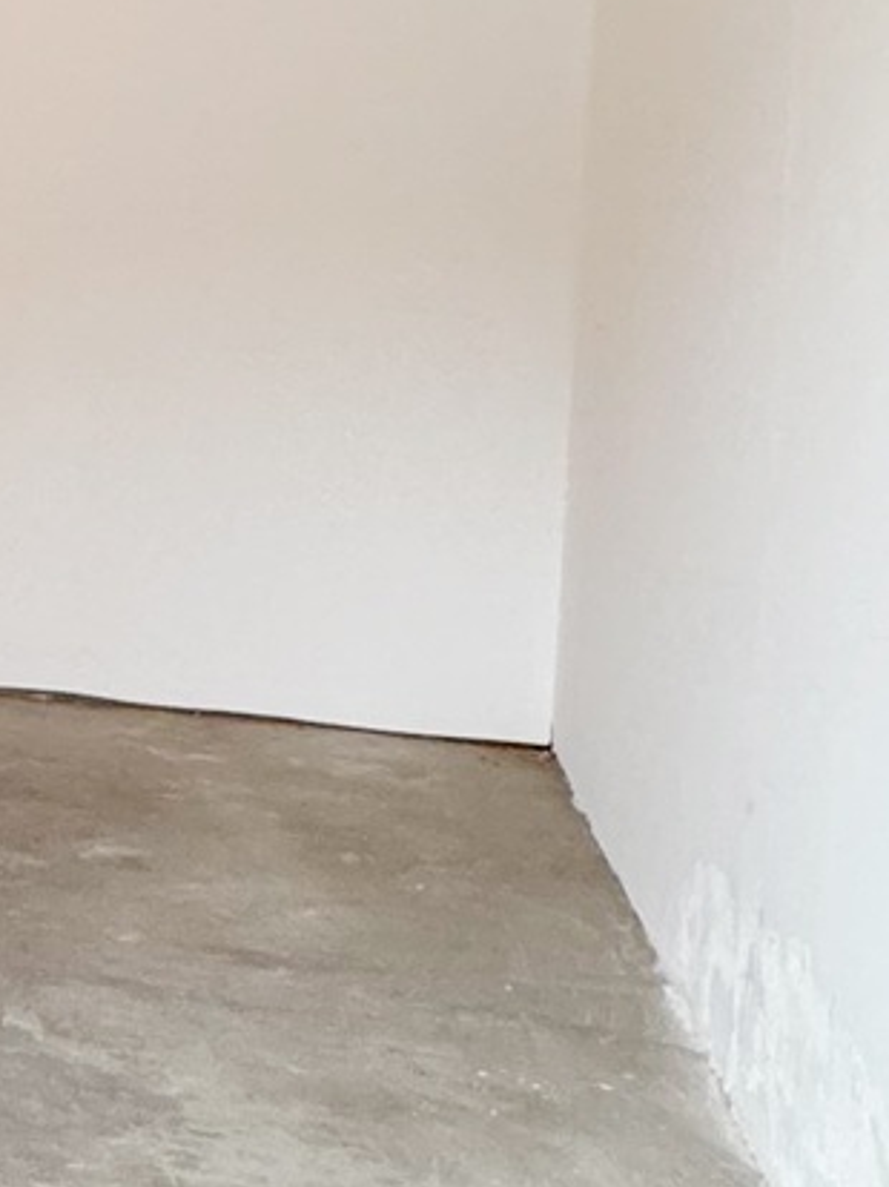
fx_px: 2674
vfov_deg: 24.8
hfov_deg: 14.6
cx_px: -1032
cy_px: 321
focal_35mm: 78
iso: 250
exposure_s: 1/120
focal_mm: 2.22
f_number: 2.2
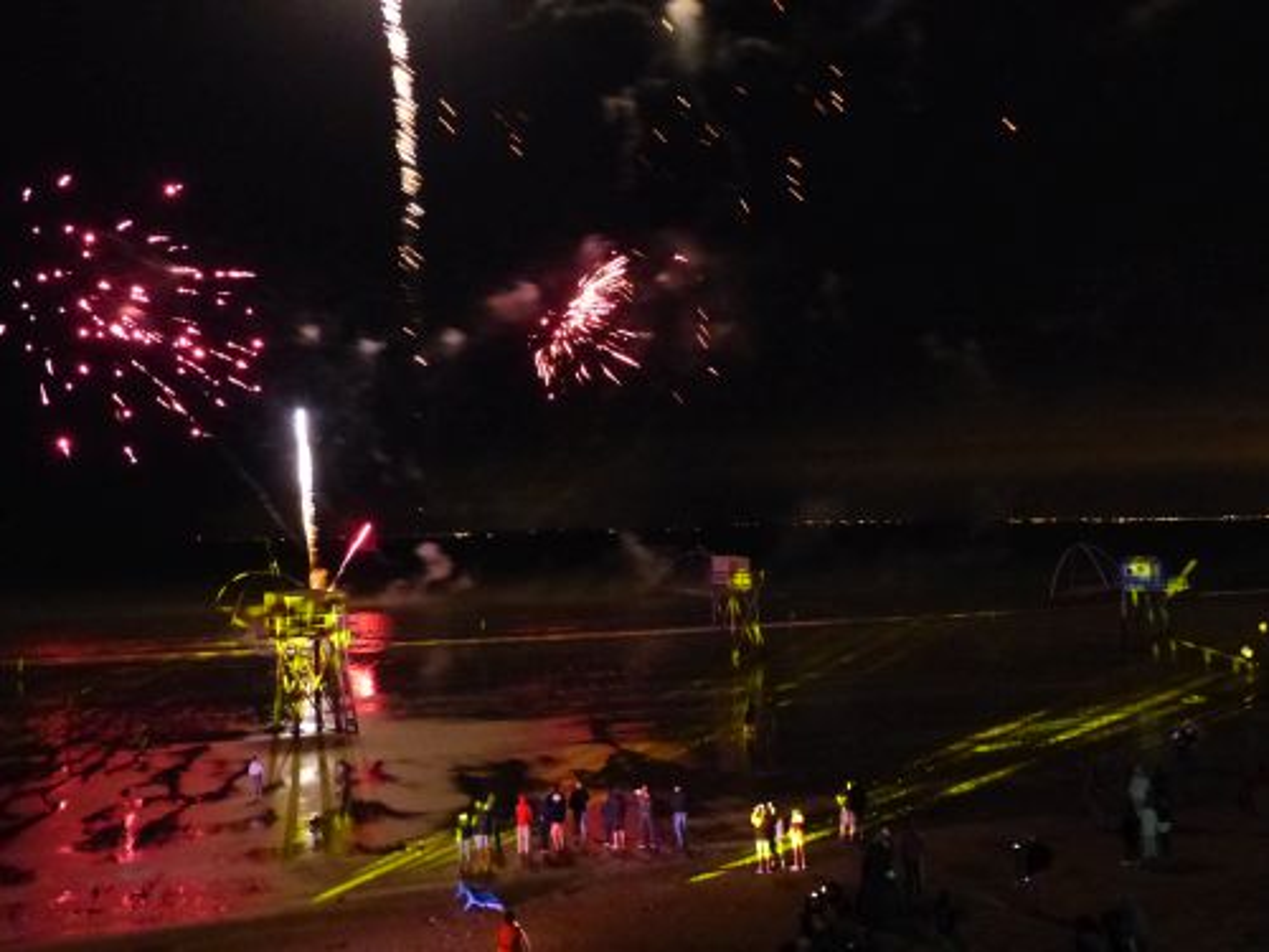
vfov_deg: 42.9
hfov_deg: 55.4
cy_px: 476
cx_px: 634
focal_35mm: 33
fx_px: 1210
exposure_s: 1/4
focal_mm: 5.9
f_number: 2.8
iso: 1600
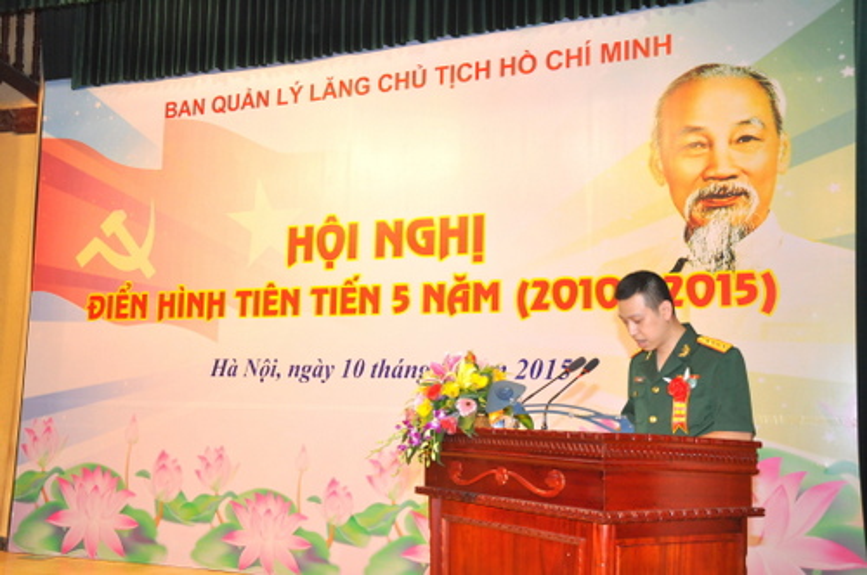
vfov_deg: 34.1
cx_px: 434
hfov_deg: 49.6
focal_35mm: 39
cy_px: 288
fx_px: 938
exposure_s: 1/60
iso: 1000
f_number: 7.1
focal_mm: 26
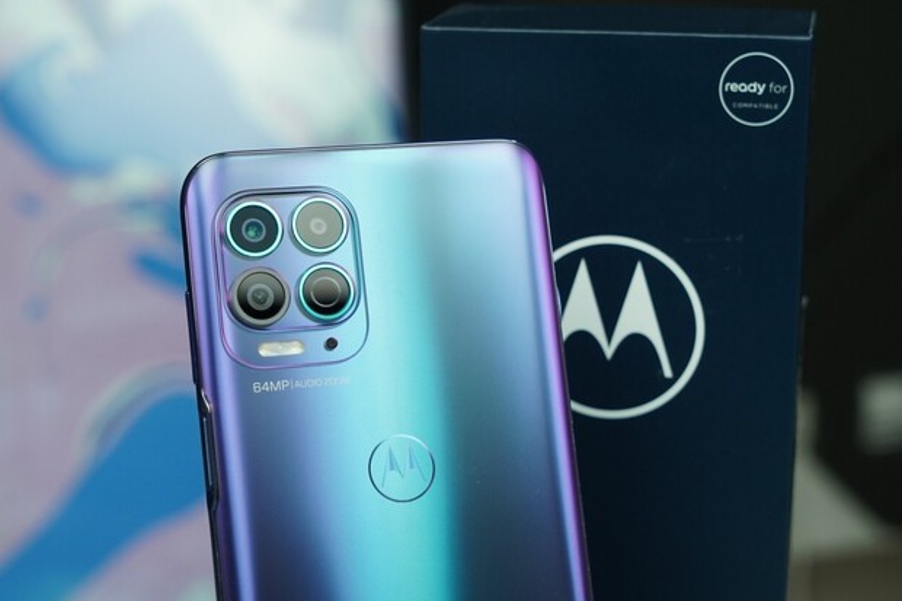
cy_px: 300
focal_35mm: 53
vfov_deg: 25.5
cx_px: 451
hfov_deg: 37.5
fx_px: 1328
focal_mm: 53
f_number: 7.1
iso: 1250
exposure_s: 1/200
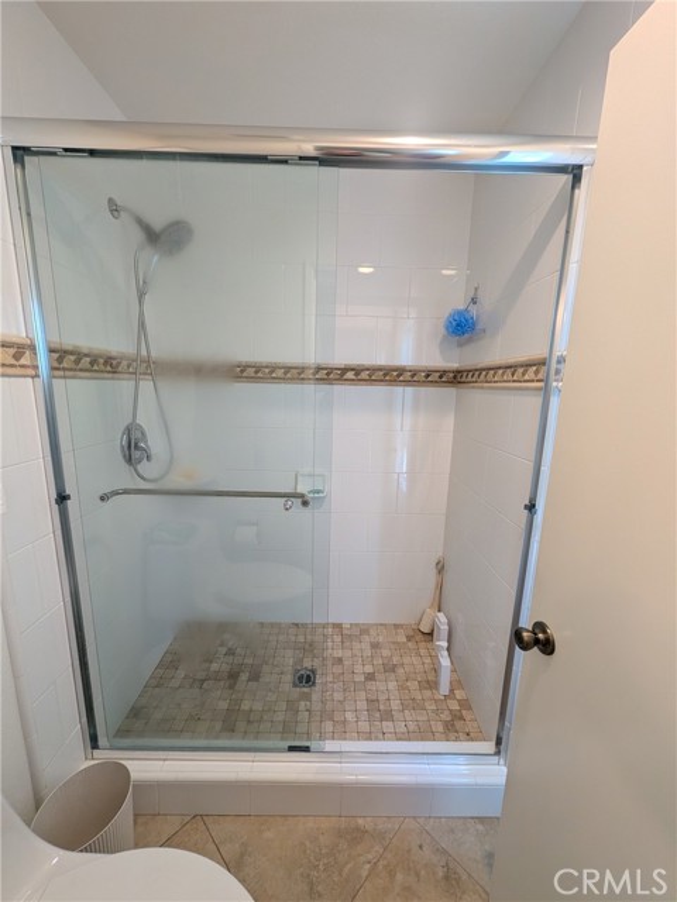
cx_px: 338
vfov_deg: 110.5
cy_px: 451
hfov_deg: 94.5
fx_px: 313
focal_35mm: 12
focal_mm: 2.02
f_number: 1.7
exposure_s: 1/120
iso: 202
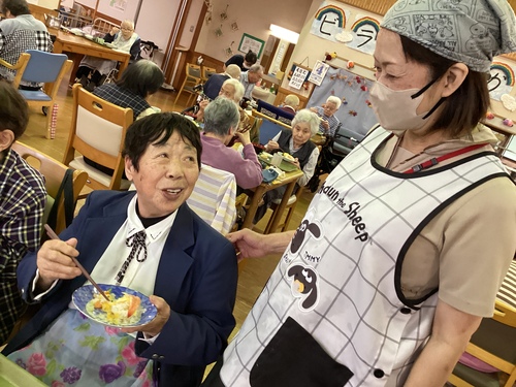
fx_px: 462
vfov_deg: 45.4
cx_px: 258
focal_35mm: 31
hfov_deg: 58.4
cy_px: 194
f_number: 2.4
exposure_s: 1/40
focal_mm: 3.3
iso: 250
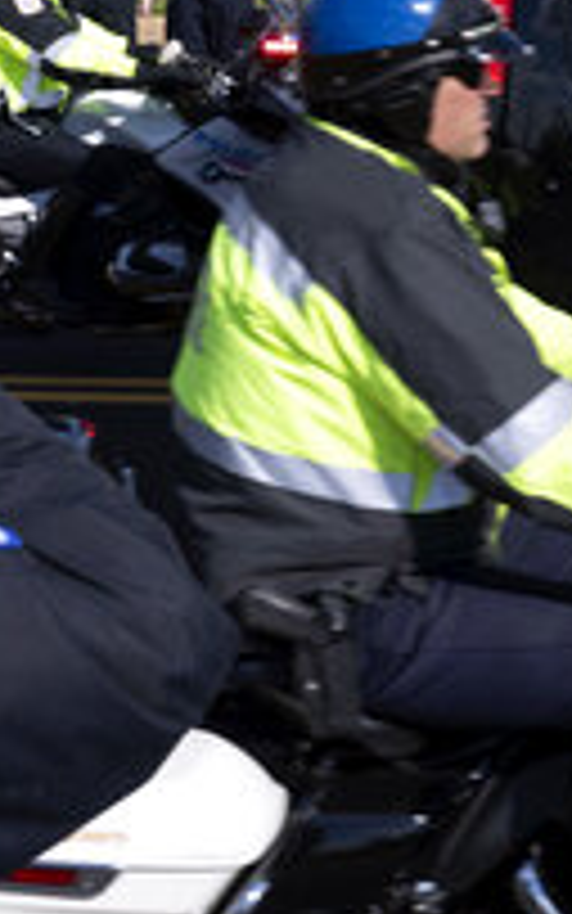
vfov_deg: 22.7
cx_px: -50
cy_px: 160
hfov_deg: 14.2
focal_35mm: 90
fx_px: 2243
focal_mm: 35
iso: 125
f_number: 8
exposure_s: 1/320
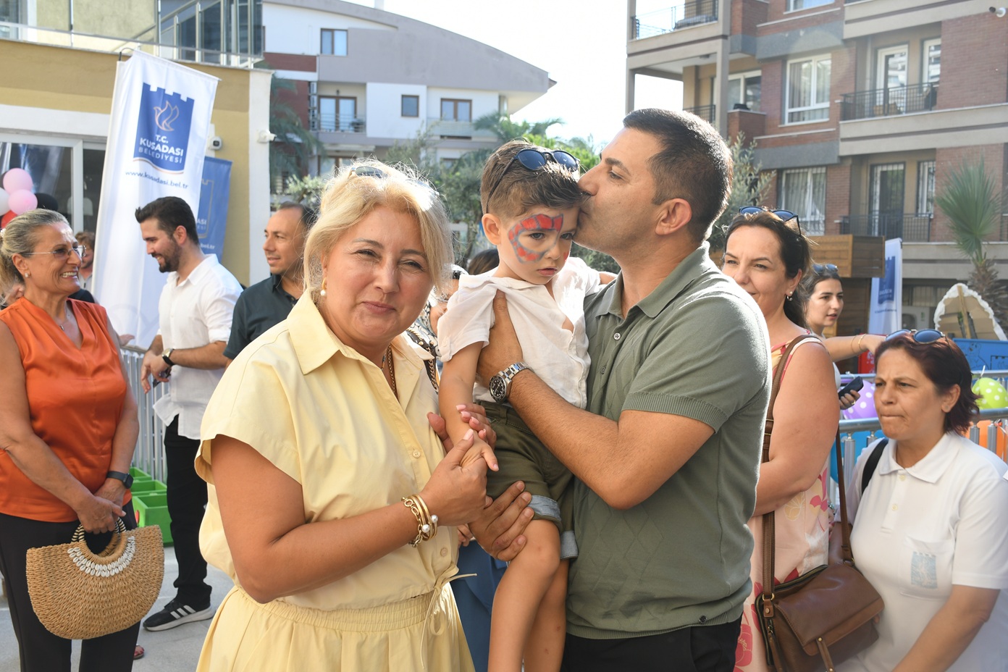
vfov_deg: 36.9
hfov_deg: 53.1
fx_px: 1008
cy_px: 336
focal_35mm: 36
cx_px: 504
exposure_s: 1/160
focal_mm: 24
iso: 125
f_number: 5.6
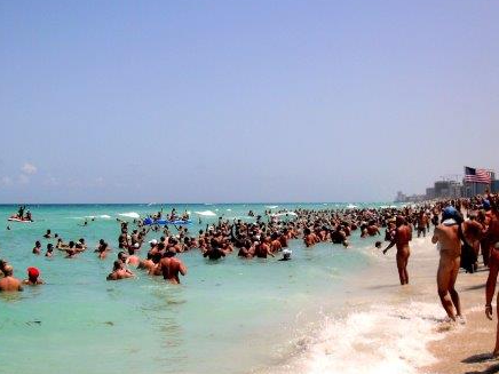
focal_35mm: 38
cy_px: 184
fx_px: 548
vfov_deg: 37.7
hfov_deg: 49.0
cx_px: 252
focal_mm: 6.3
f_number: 8.9
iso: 80
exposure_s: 1/250
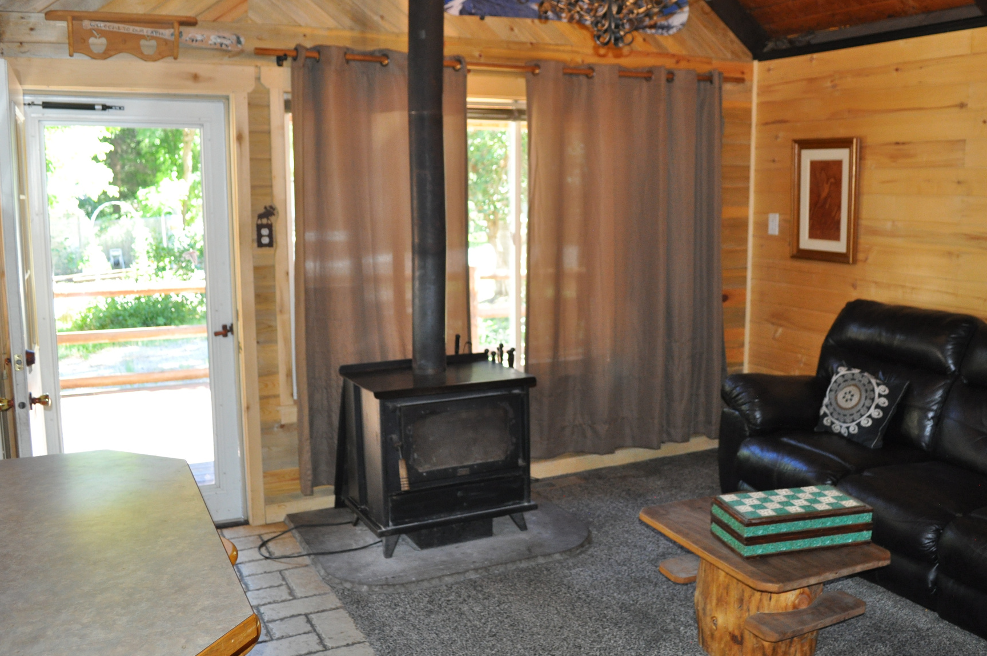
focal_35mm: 32
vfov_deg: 41.0
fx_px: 876
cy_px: 321
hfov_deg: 58.6
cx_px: 549
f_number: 3.5
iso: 800
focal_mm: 18
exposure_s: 1/60
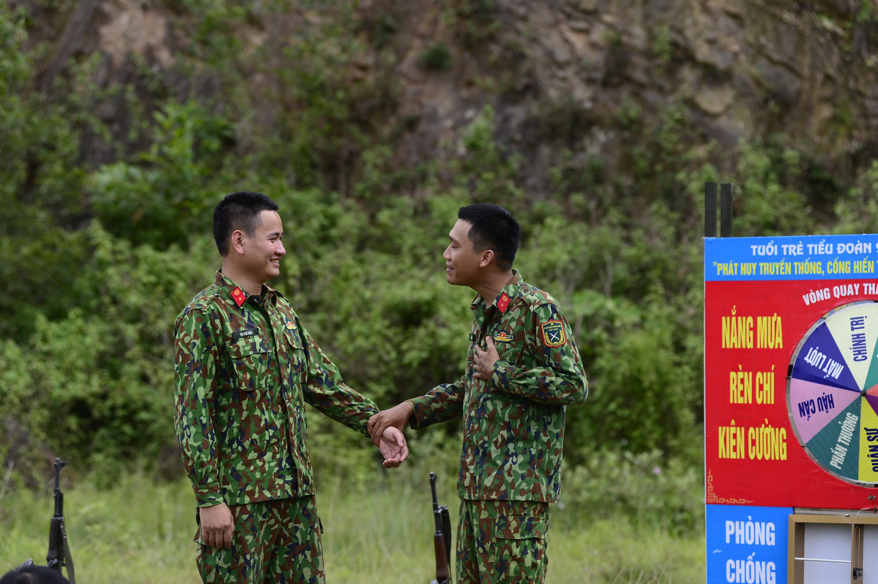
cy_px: 292
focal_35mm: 120
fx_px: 2924
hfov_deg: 17.1
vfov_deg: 11.4
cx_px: 439
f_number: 4
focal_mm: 120
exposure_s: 1/1600
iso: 250
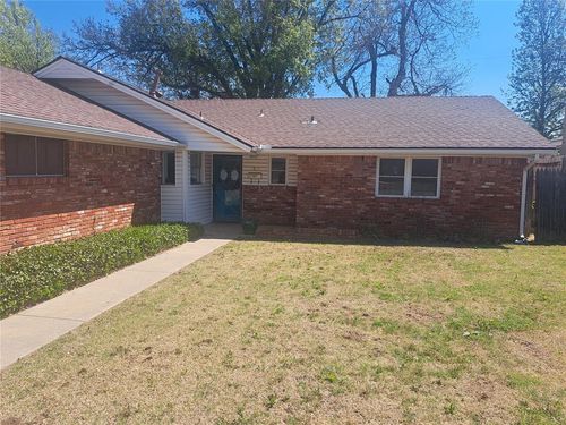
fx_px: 392
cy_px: 212
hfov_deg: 71.6
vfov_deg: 56.8
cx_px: 283
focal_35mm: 24
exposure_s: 1/973
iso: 50
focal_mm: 5.23
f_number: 1.8
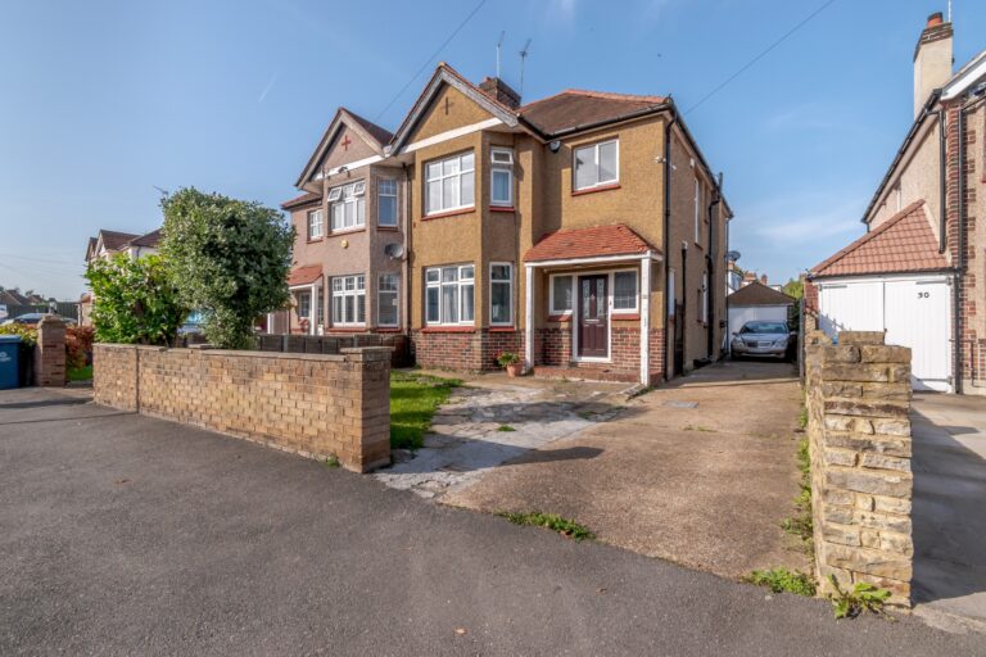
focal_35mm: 15
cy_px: 328
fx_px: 411
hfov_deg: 100.4
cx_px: 493
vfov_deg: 77.3
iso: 200
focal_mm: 10
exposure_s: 1/640
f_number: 8
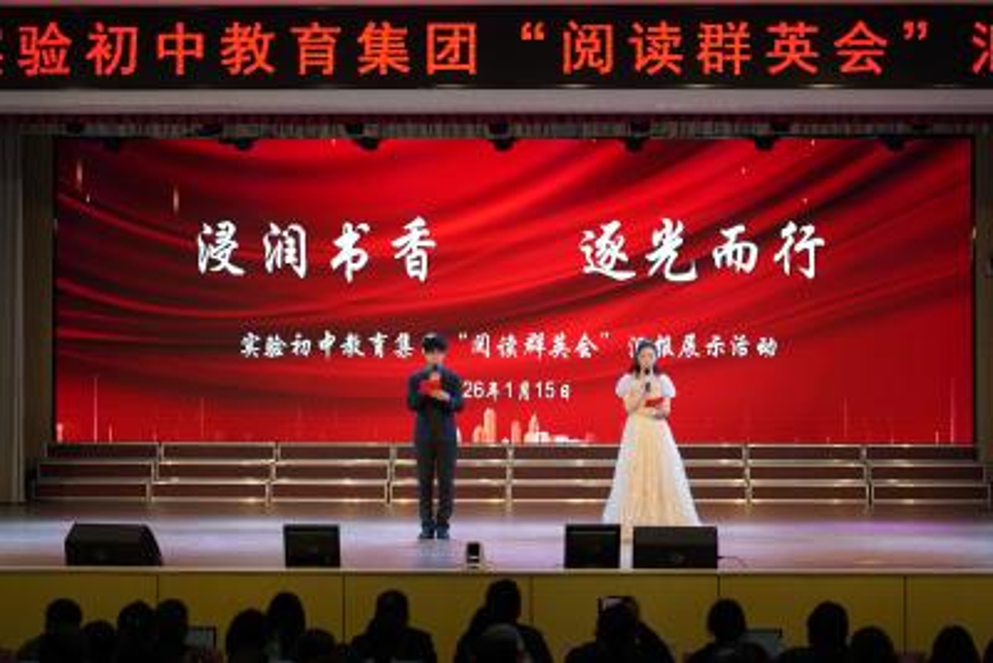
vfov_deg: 15.9
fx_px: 2373
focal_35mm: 86
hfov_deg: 23.6
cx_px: 496
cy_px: 332
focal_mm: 86
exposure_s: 1/160
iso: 800
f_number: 4
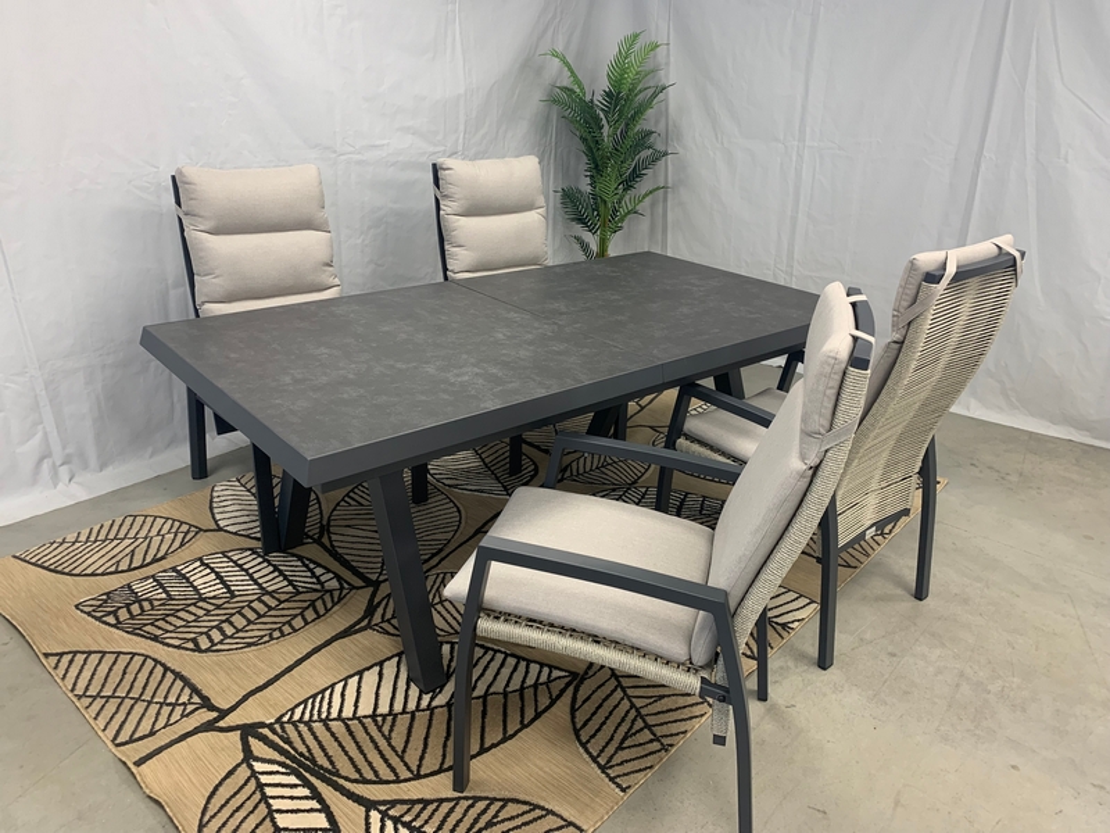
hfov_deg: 67.3
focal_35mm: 26
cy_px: 416
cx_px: 555
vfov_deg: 53.1
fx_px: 834
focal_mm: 4.25
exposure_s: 1/50
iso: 80
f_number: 1.8
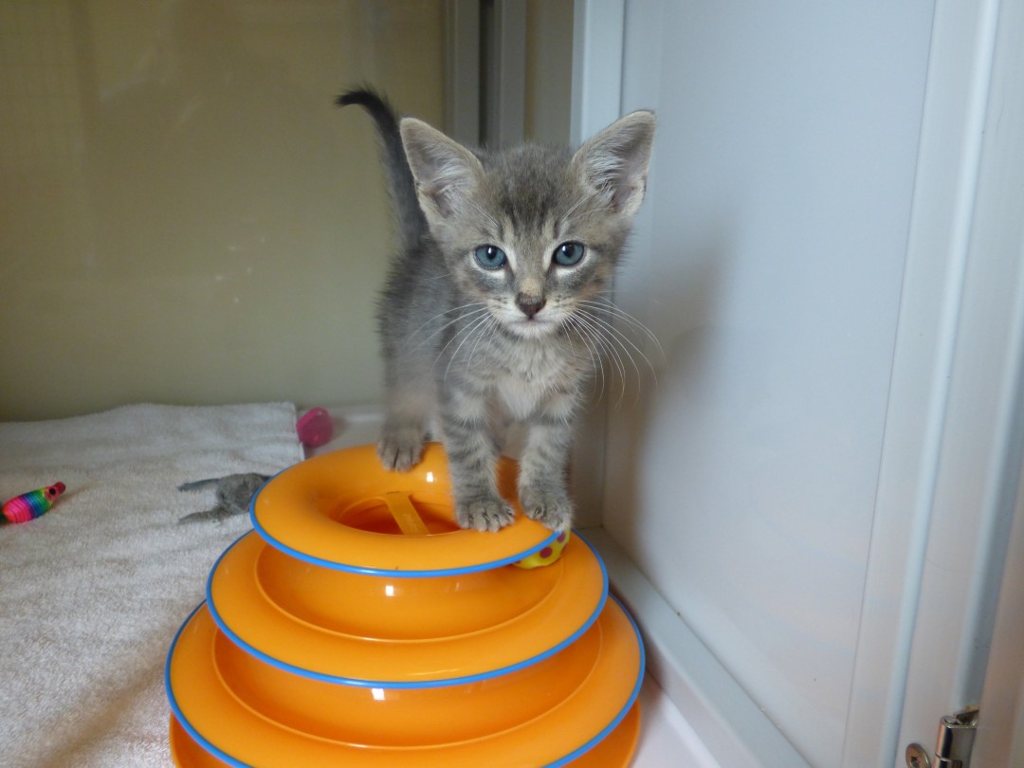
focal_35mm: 32
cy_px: 384
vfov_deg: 44.2
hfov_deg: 56.8
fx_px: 947
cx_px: 512
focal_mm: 5.53
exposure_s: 1/60
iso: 320
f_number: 3.3
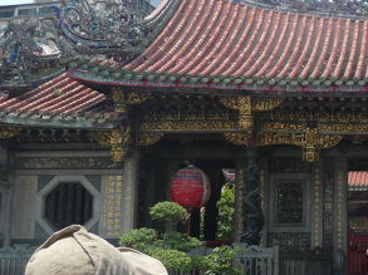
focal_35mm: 71
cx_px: 377
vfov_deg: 20.7
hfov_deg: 25.9
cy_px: 146
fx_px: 754
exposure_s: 1/640
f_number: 3.5
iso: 100
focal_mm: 5.2
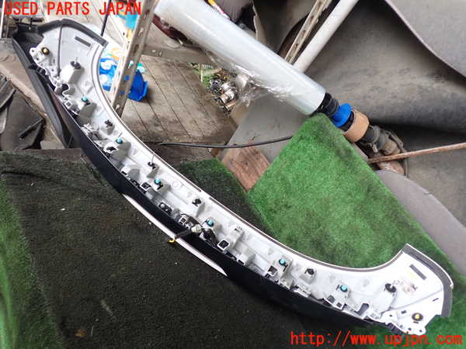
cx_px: 233
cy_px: 174
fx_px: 404
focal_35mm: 30
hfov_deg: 60.0
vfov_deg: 46.8
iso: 160
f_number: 2.3
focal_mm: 5.4
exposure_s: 1/60
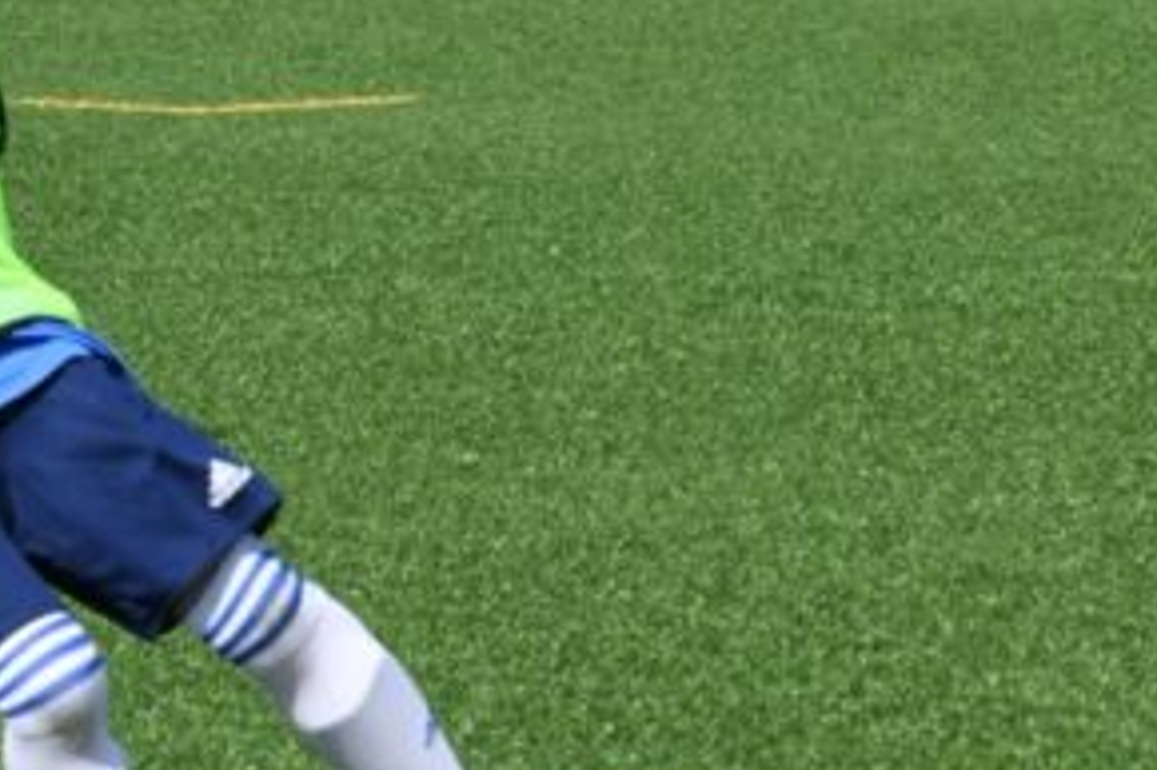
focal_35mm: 459
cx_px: 363
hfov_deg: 4.5
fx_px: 14743
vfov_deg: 3.0
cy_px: 263
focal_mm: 130
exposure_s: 1/1250
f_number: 13
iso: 1250
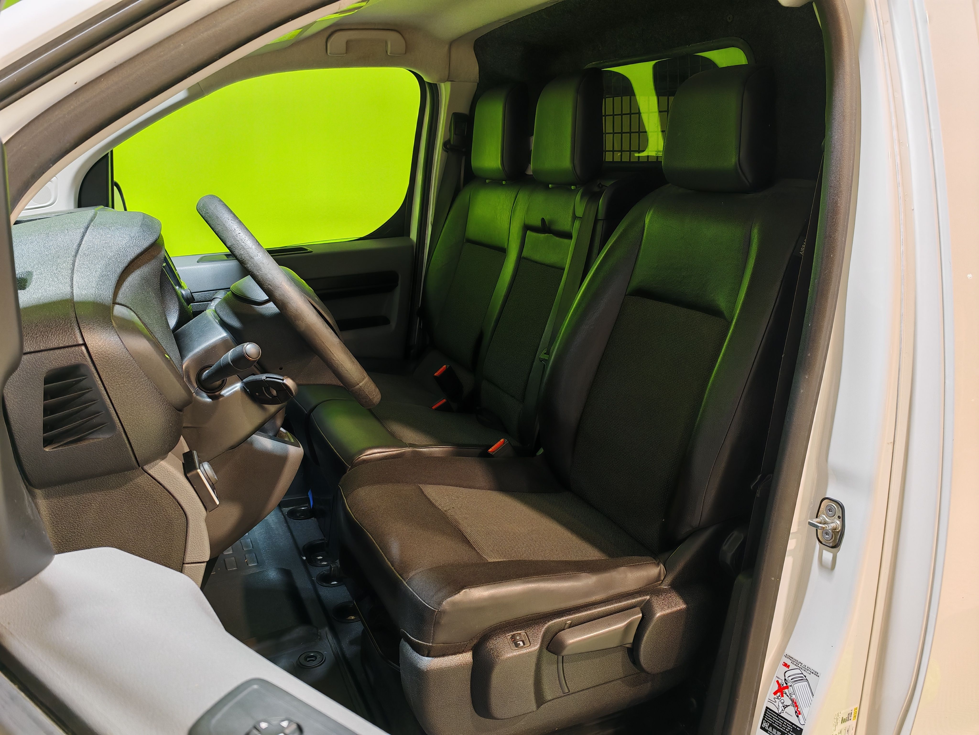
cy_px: 368
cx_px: 490
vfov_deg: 51.4
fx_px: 764
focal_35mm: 27
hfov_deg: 65.3
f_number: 2
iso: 80
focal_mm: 6.83
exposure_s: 1/50
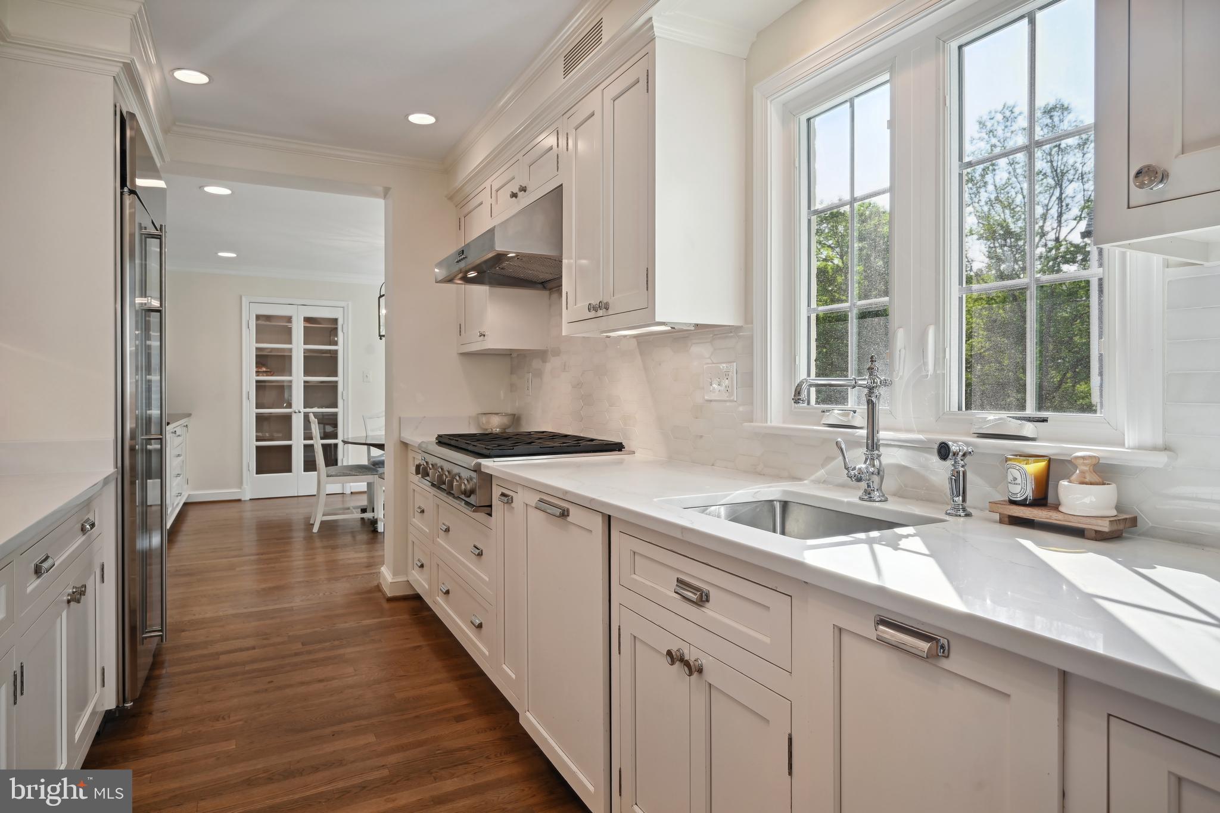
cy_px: 406
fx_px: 678
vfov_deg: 61.9
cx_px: 610
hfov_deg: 84.0
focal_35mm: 20
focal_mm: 20
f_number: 9
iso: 200
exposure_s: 1/30
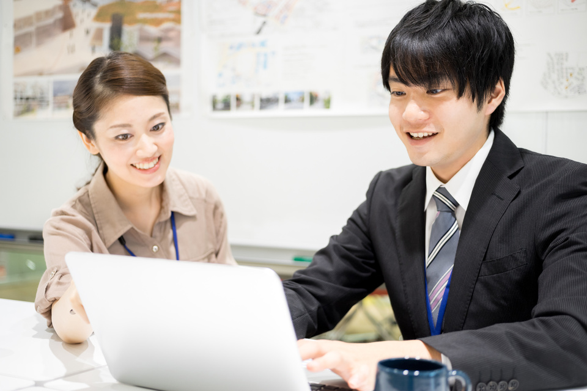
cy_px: 196
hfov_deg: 39.6
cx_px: 294
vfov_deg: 27.0
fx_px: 815
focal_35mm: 50
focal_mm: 50
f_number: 2.8
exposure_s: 1/50
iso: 800
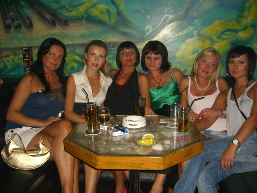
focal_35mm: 38
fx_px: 282
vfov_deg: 37.7
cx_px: 128
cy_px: 96
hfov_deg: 49.0
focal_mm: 7.9
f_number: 2.8
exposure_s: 1/60
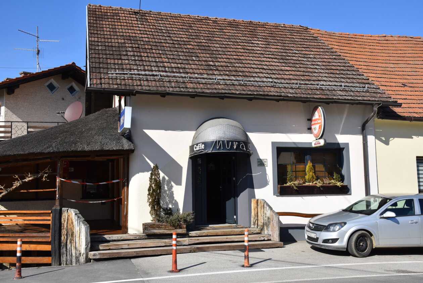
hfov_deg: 53.1
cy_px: 142
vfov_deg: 36.9
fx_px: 423
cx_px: 212
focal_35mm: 36
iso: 400
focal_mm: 24
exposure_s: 1/1600
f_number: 7.1
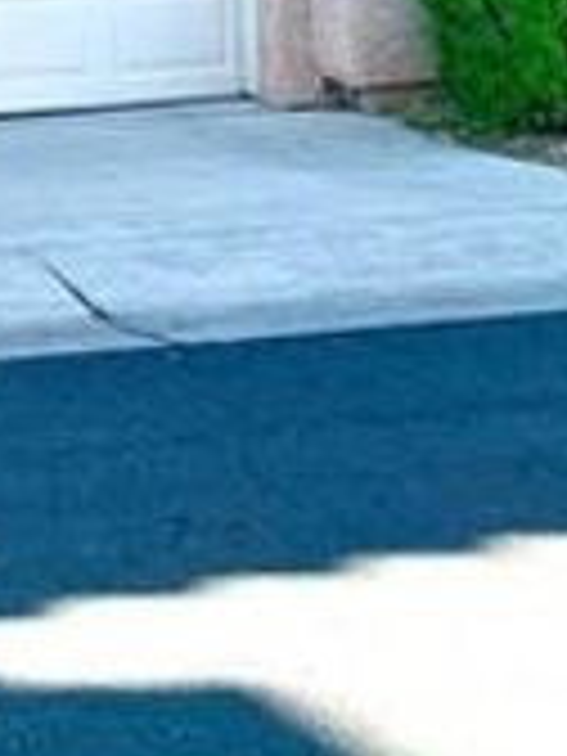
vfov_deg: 16.8
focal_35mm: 103
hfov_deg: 12.8
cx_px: -522
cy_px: -475
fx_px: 2249
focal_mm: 4.25
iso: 25
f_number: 1.8
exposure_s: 1/732
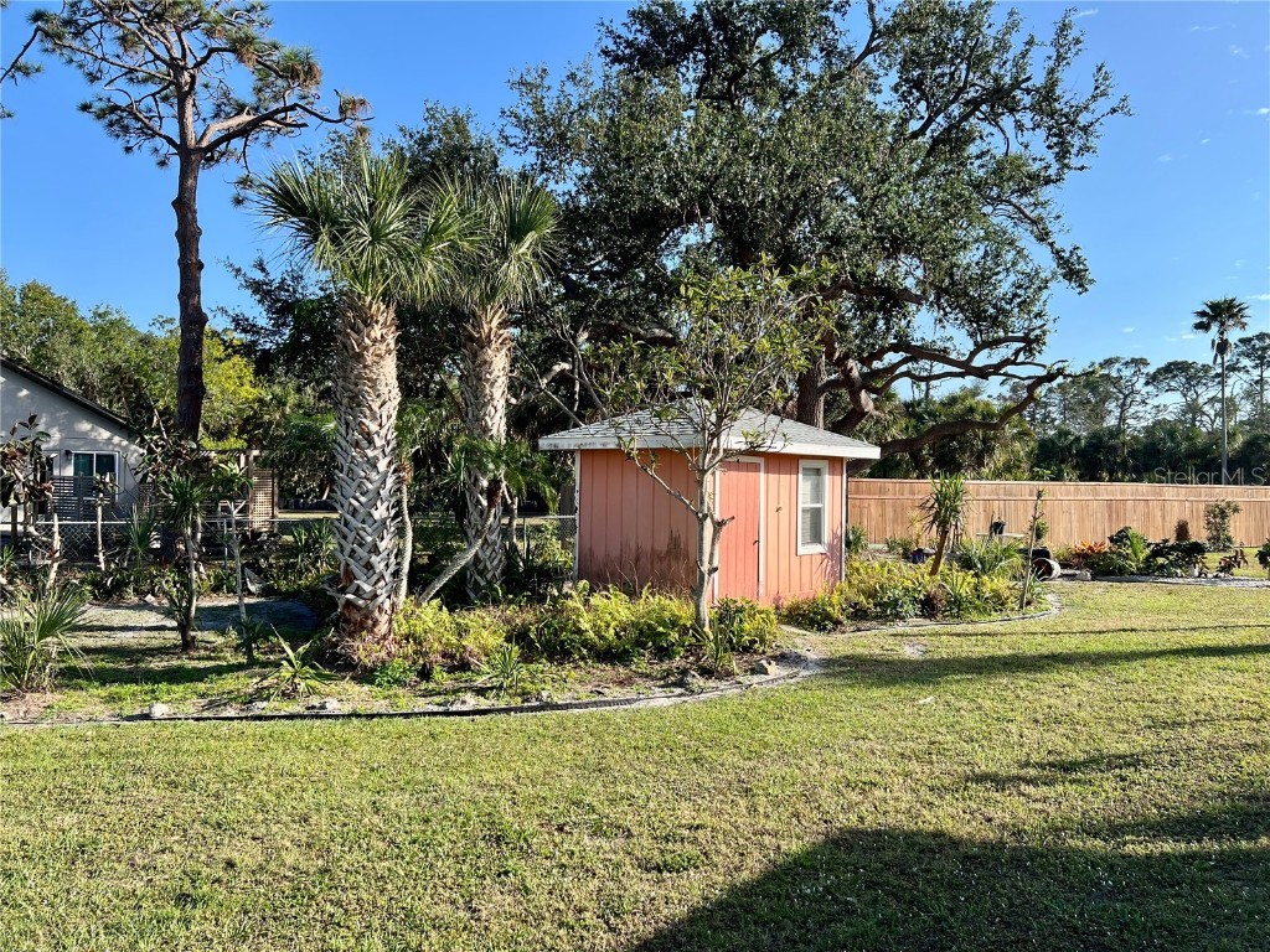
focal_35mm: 26
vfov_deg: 53.1
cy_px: 476
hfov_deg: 67.3
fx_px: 954
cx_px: 635
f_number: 1.5
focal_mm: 5.7
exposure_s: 1/1901
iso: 50
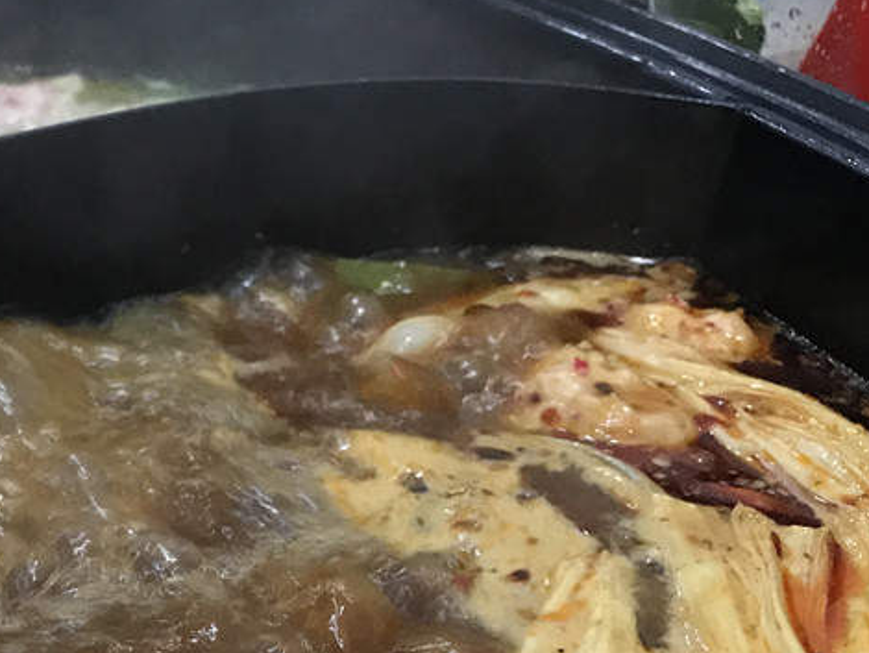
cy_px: 509
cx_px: 33
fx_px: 1532
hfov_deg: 29.9
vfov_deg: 23.7
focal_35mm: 61
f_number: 1.8
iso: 100
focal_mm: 3.99
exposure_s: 1/9
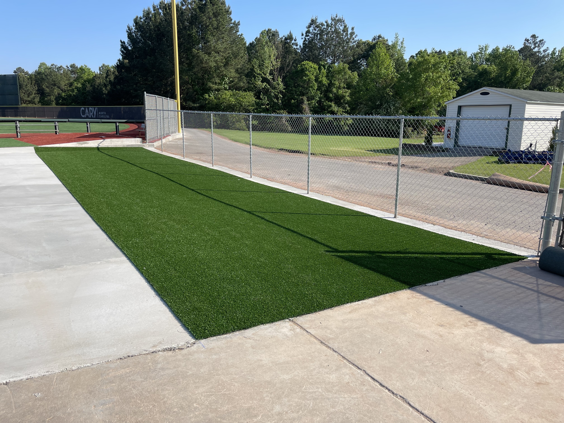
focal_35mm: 25
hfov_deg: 69.4
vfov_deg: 54.9
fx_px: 407
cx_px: 282
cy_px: 212
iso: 32
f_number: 1.6
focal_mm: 5.1
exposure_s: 1/2488
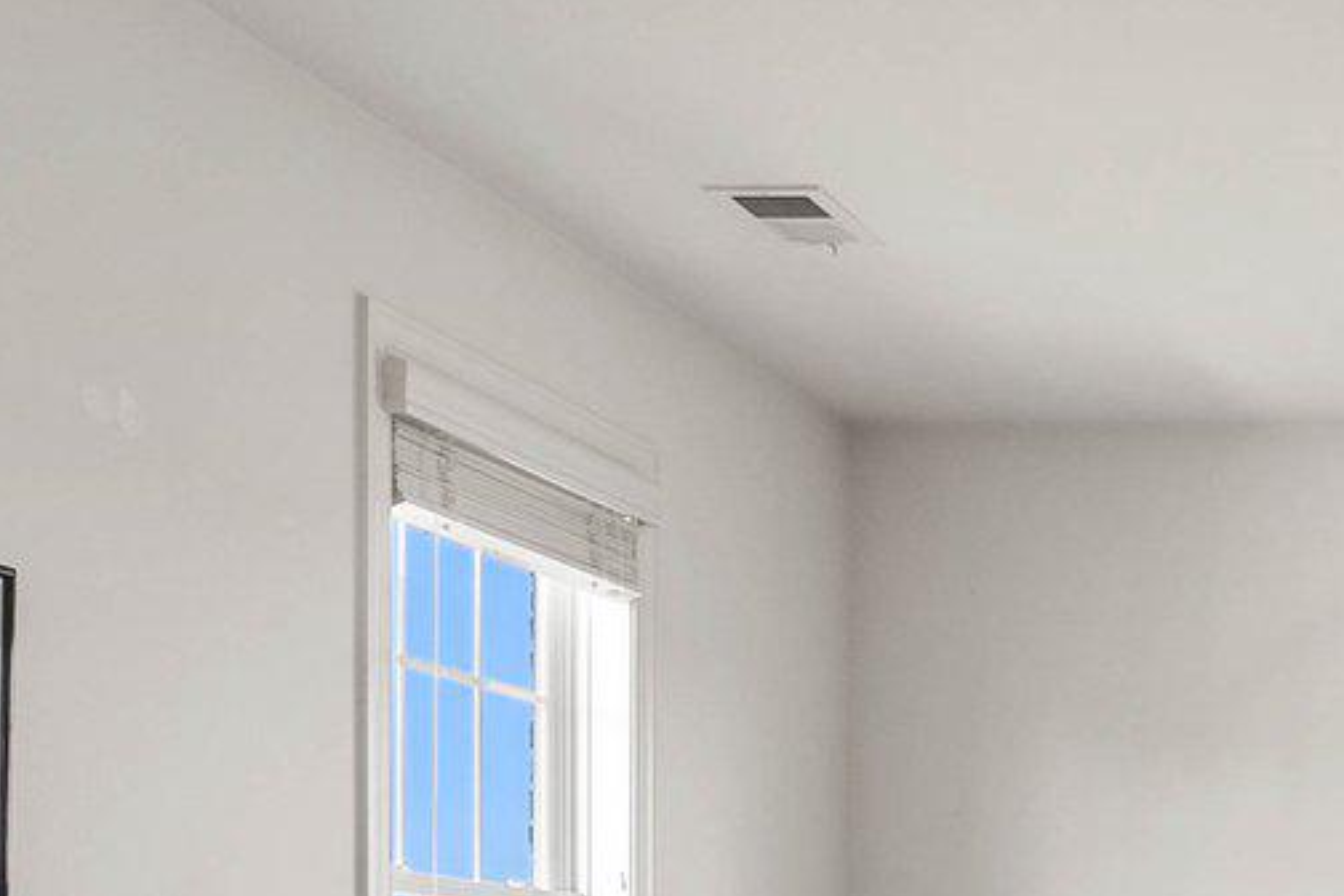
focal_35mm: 65
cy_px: 1073
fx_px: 2426
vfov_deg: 19.7
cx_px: 1867
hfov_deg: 25.4
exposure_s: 1/15
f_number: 8
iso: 640
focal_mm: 16
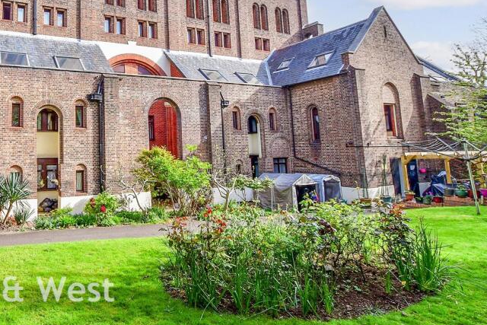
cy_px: 112
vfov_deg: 52.3
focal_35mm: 24
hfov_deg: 67.9
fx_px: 325
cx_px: 110
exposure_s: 1/200
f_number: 8
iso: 400
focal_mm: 10
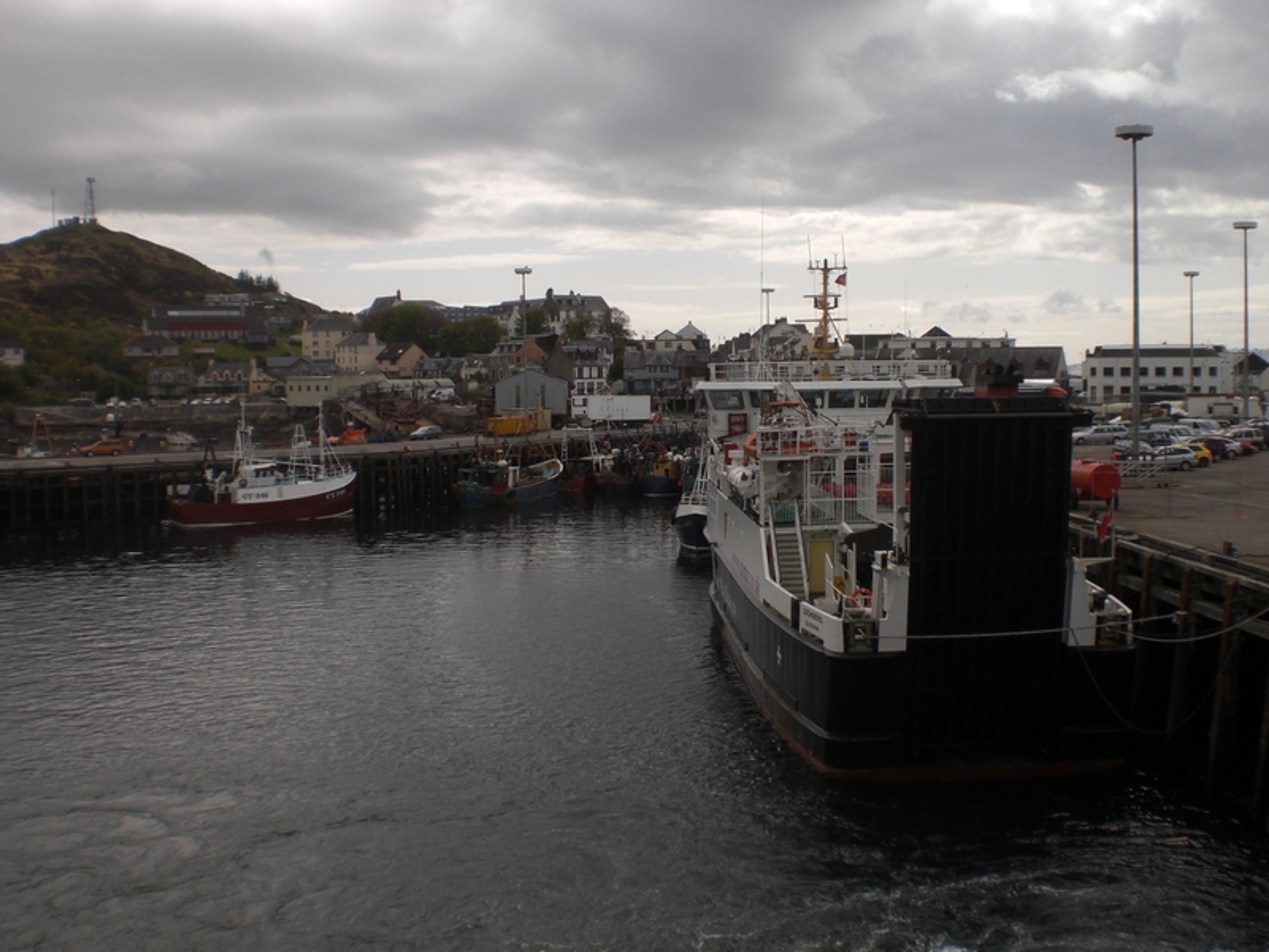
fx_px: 1393
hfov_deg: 49.0
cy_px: 476
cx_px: 634
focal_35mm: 38
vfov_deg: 37.7
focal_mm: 6.3
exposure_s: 1/640
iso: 50
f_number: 4.4
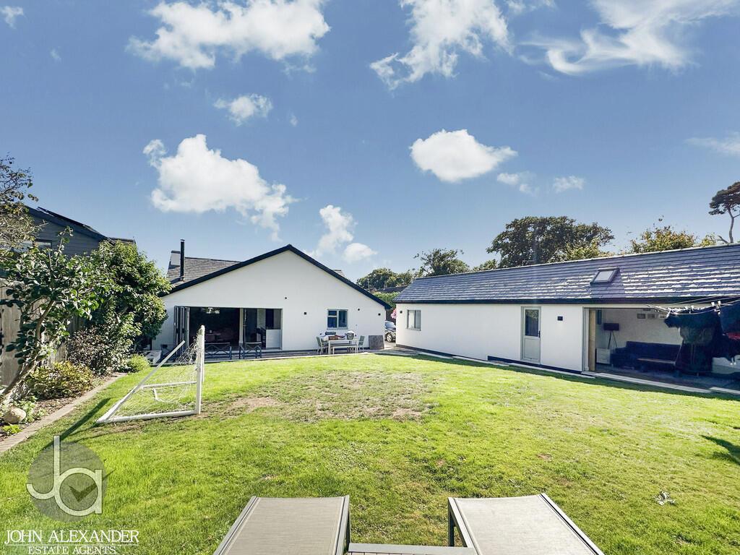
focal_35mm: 14
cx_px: 370
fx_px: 299
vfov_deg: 85.7
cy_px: 278
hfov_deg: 102.1
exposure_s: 1/4000
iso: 50
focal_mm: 2.22
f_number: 2.2
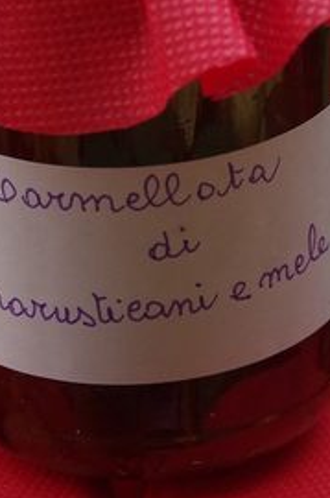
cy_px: 155
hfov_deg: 6.0
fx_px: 3133
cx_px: 149
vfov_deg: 9.1
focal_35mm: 227
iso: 800
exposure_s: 1/125
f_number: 7.1
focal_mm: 68
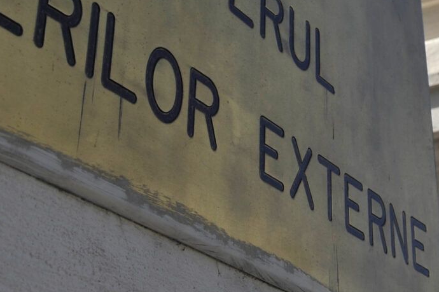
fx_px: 1084
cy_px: 14
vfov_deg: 15.1
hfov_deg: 22.4
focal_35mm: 89
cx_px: 393
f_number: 7.1
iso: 200
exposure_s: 1/640
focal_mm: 24
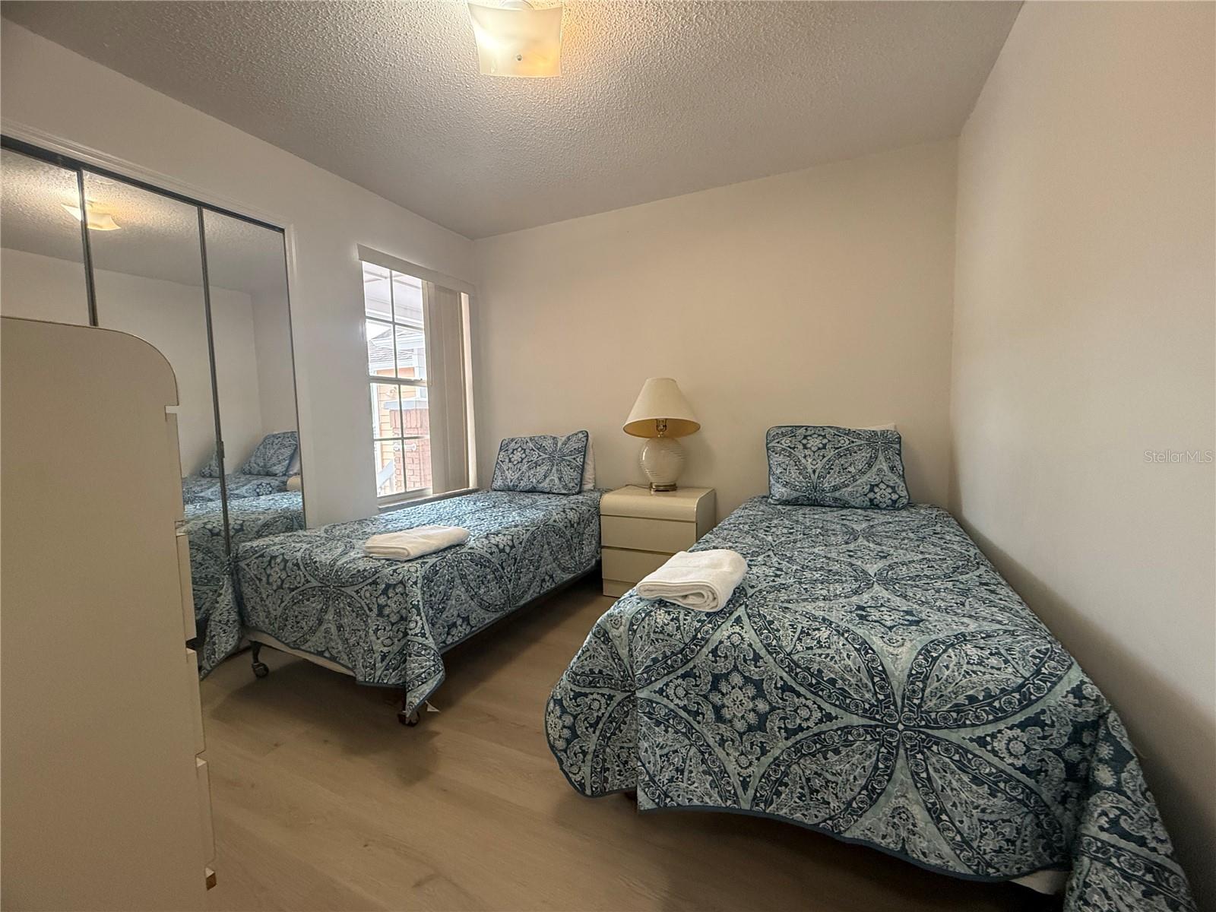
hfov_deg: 102.1
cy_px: 456
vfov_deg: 85.7
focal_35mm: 14
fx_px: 492
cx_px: 608
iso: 400
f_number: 2.2
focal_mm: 2.22
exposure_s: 1/120
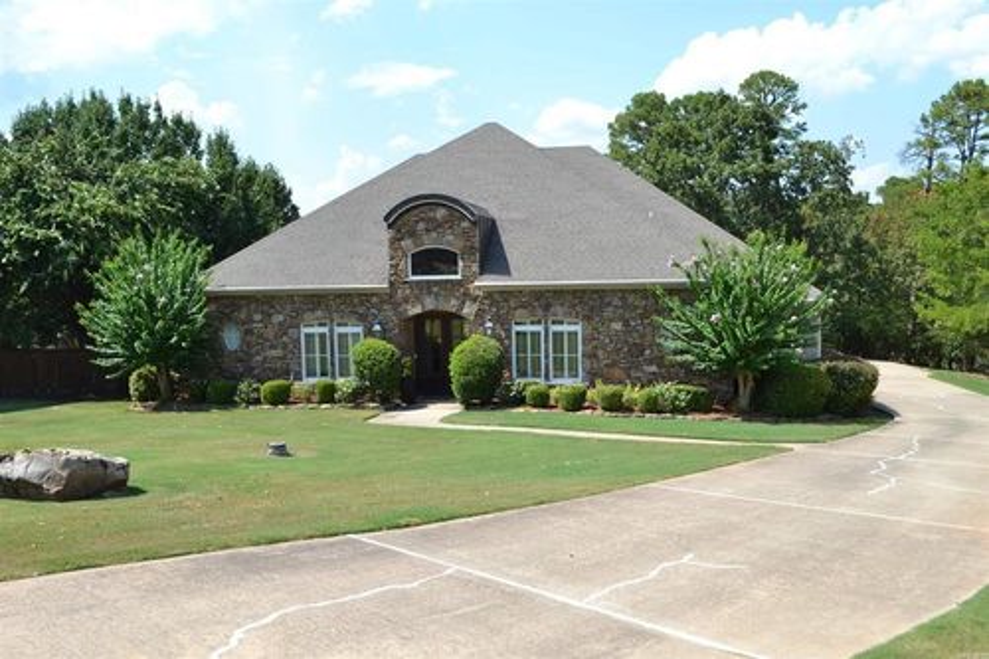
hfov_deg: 57.2
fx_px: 906
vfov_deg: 39.9
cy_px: 330
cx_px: 494
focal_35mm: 33
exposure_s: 1/200
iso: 100
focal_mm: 22
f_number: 7.1
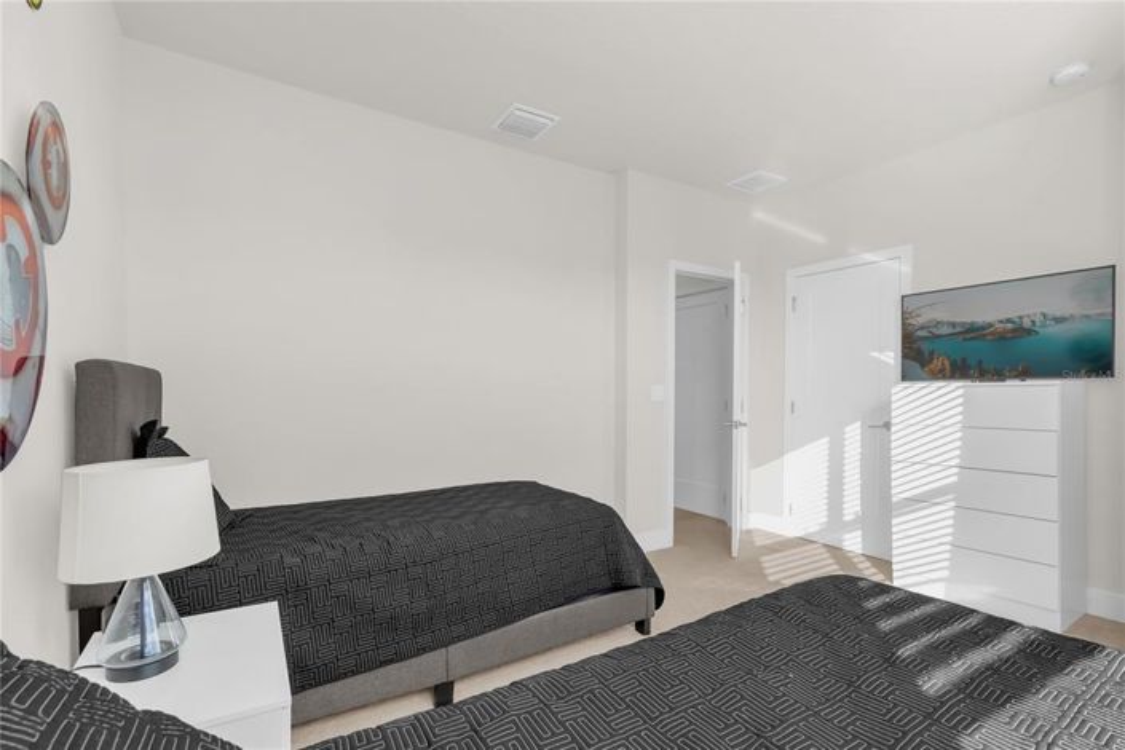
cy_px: 375
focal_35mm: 16
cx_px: 562
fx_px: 516
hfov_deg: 95.0
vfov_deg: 72.1
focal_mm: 16.5
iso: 1000
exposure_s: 1/4000
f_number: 7.1
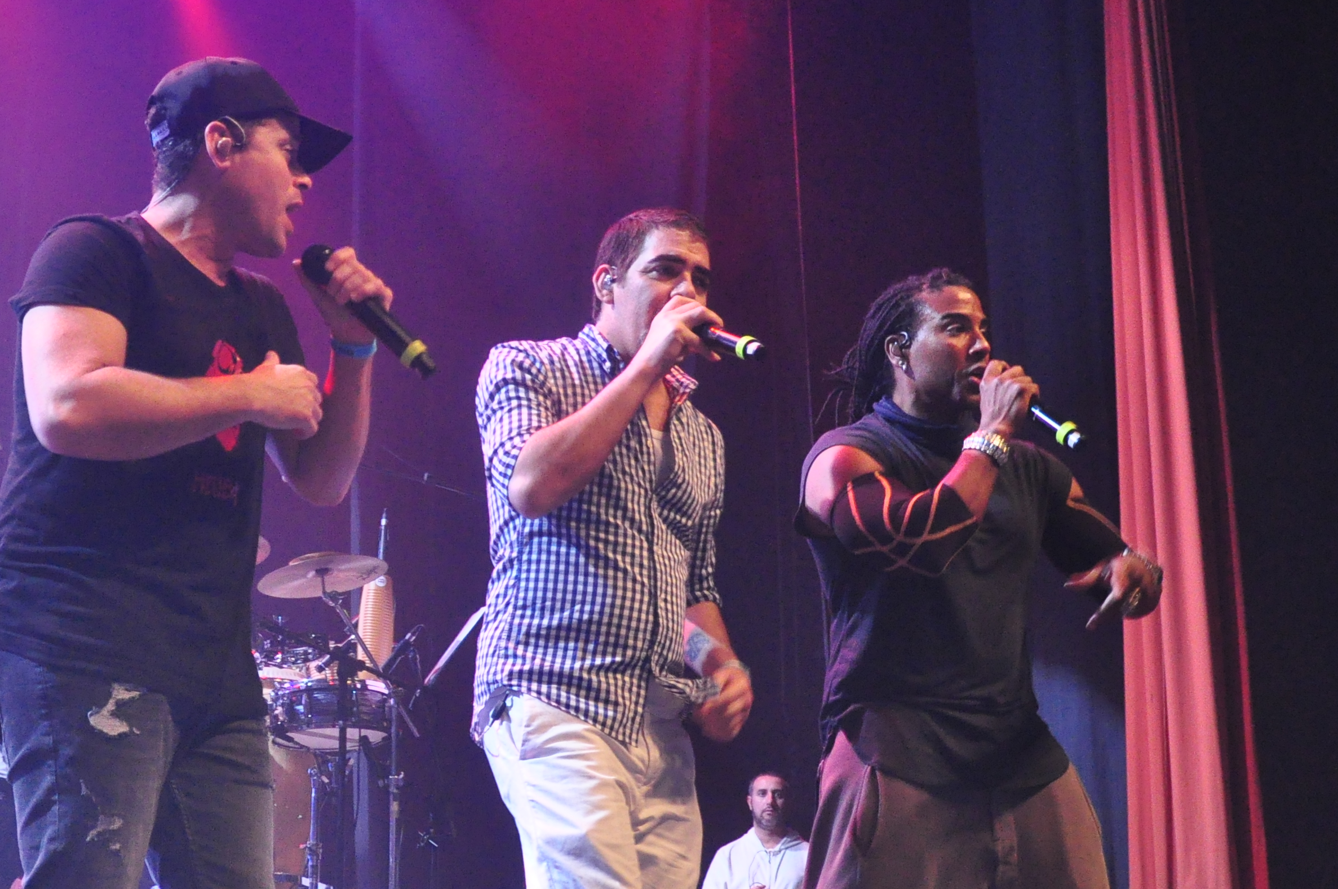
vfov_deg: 23.6
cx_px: 520
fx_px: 2112
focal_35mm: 57
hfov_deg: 35.0
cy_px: 617
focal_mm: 21
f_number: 3.8
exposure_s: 1/125
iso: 2000
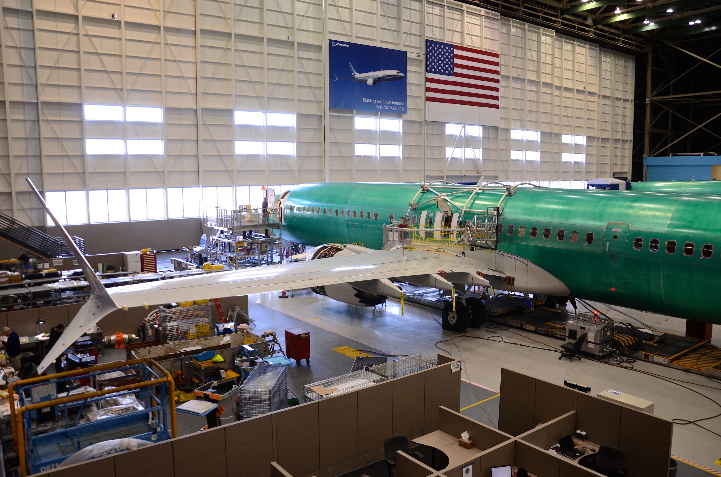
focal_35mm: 27
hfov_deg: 67.5
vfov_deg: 47.7
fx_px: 540
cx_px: 360
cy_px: 238
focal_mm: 18
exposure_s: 1/60
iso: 640
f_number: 4
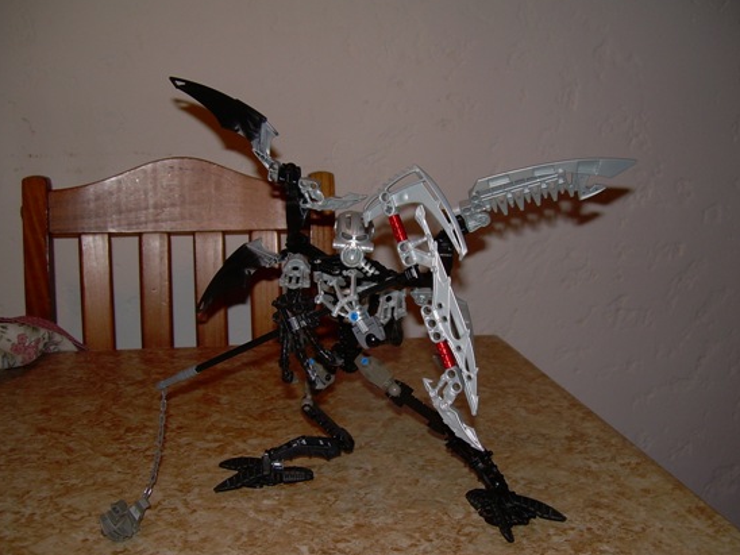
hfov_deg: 45.8
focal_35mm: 41
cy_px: 280
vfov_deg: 35.1
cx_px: 364
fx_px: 876
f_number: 2.8
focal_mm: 6.3
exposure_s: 1/60
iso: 50
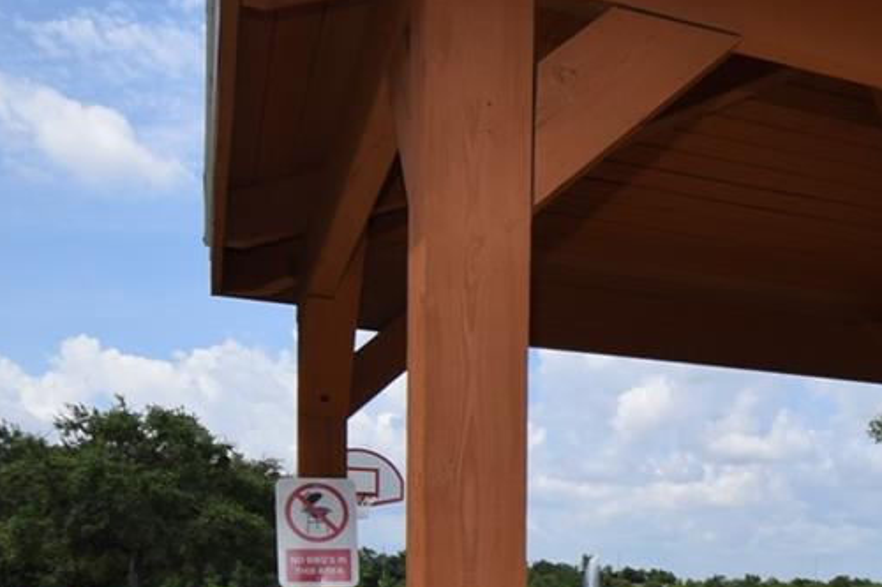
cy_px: 650
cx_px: 942
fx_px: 1176
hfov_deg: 35.8
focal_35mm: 48
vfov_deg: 25.9
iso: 100
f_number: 10
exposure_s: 1/200
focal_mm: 10
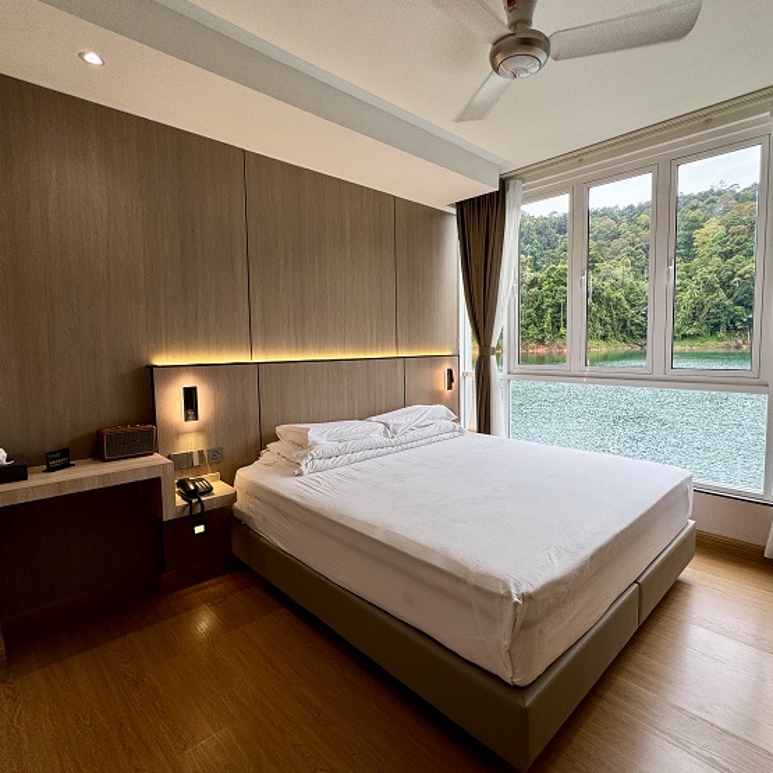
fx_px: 455
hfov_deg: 80.5
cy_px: 378
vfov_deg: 80.7
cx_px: 424
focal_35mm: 18
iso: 50
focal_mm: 2.22
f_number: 2.2
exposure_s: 1/101
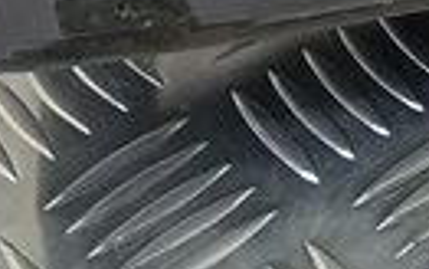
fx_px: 2234
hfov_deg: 8.8
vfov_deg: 6.2
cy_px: -604
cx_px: 1316
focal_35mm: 191
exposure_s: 1/50
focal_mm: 4.11
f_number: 1.6
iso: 113
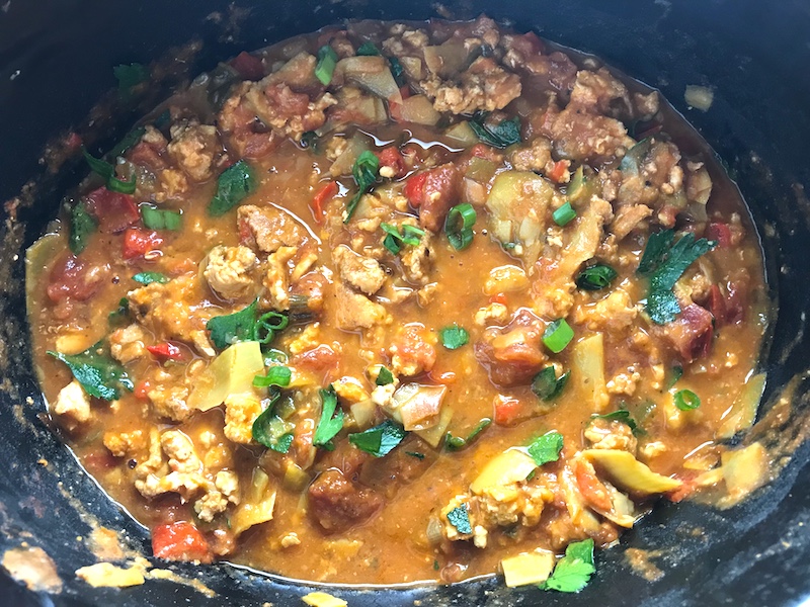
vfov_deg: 49.7
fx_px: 655
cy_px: 304
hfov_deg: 63.4
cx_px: 405
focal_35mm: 28
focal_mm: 3.99
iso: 32
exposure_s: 1/24
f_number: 1.8
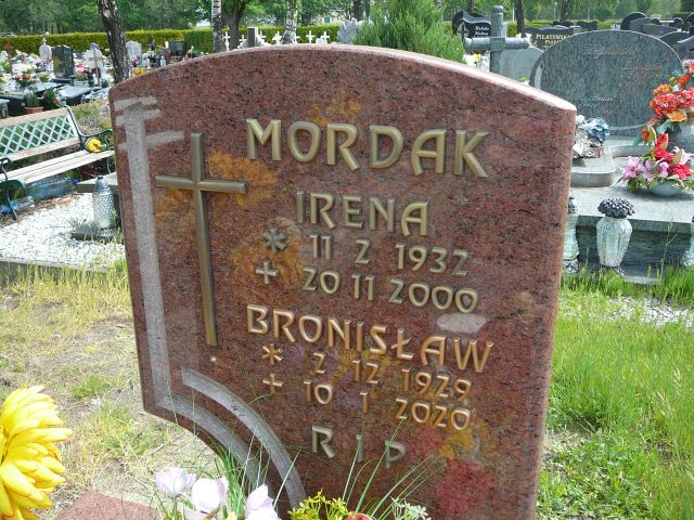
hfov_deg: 52.6
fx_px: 702
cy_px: 260
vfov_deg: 40.7
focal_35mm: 35
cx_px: 347
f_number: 2.8
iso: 80
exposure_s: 1/320
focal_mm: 5.2
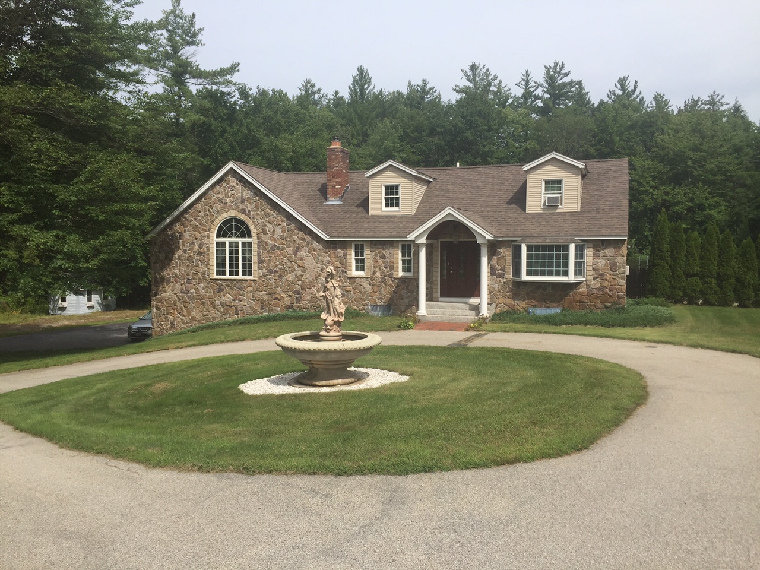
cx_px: 380
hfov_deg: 61.7
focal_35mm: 29
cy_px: 285
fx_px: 637
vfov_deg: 48.2
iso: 32
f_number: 2.2
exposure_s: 1/2198
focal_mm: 4.15
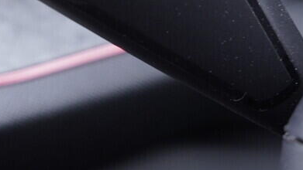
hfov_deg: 15.3
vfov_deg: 8.7
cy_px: 80
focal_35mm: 139
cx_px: 26
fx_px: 1117
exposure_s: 1/40
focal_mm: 24
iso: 250
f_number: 2.8
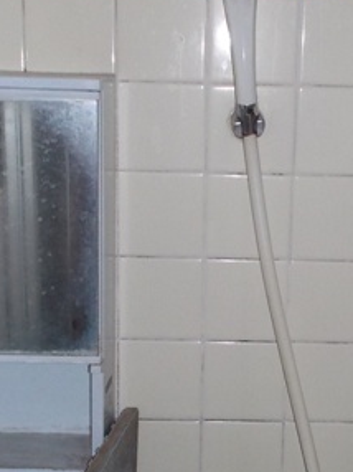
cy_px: 269
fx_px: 885
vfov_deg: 29.8
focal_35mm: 65
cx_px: 234
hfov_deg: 22.5
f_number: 3.3
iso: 200
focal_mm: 4.1
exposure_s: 1/25
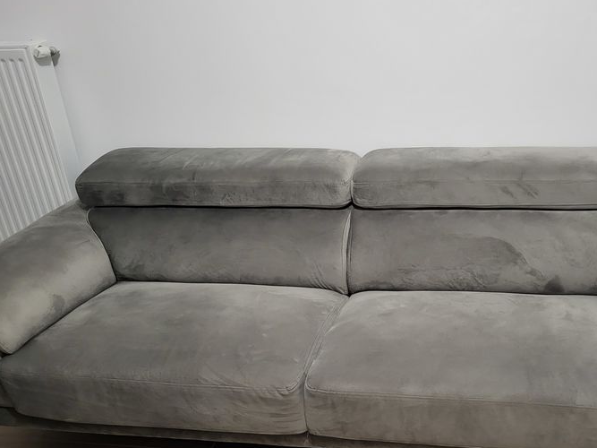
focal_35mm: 39
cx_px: 372
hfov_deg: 47.4
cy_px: 298
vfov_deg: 36.4
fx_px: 672
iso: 640
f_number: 1.8
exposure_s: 1/33
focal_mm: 5.4
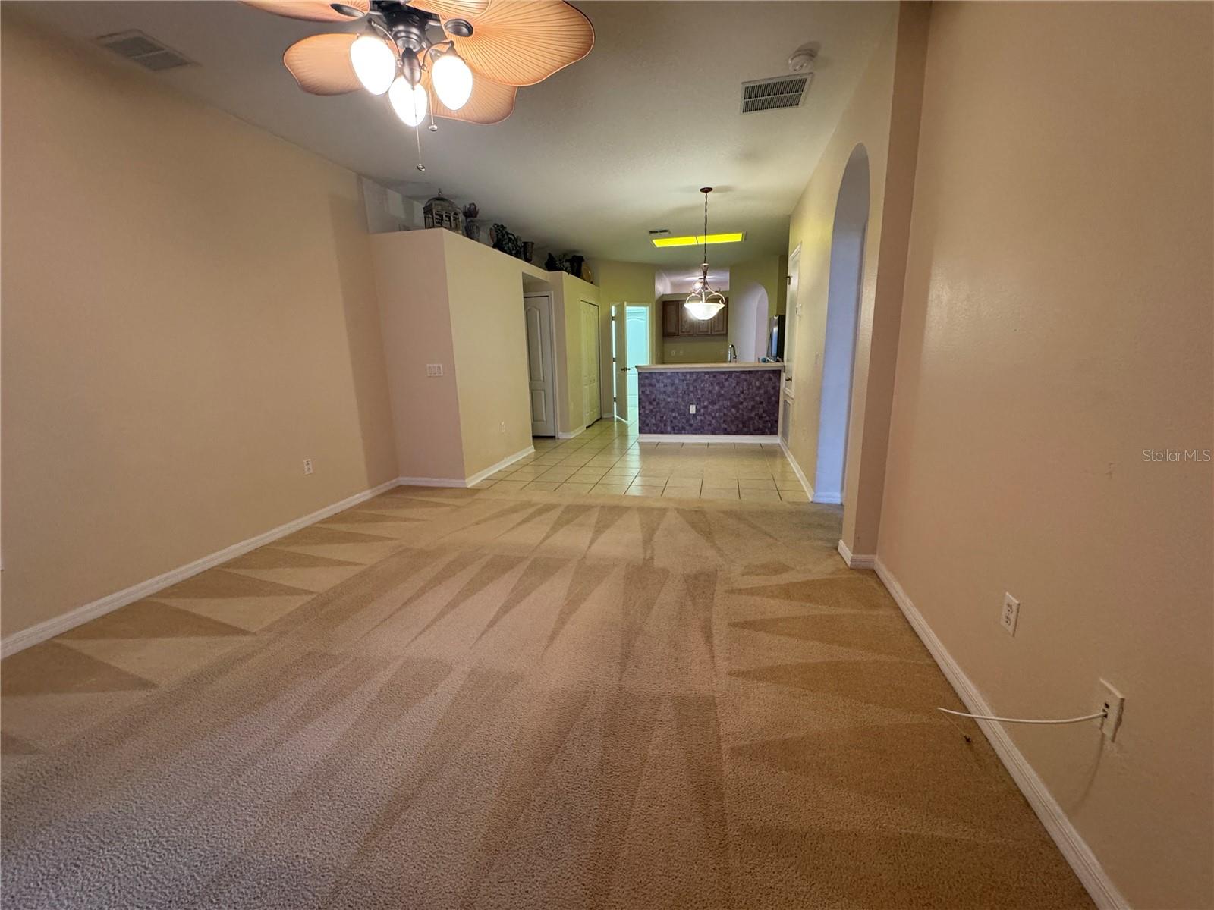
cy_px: 455
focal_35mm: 14
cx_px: 607
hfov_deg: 102.1
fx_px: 491
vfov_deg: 85.7
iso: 320
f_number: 2.2
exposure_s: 1/60
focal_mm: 2.22
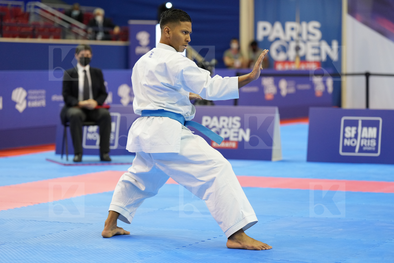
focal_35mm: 118
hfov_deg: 17.3
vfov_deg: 11.6
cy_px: 132
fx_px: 1291
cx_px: 197
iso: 2500
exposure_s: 1/500
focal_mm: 118
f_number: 2.8
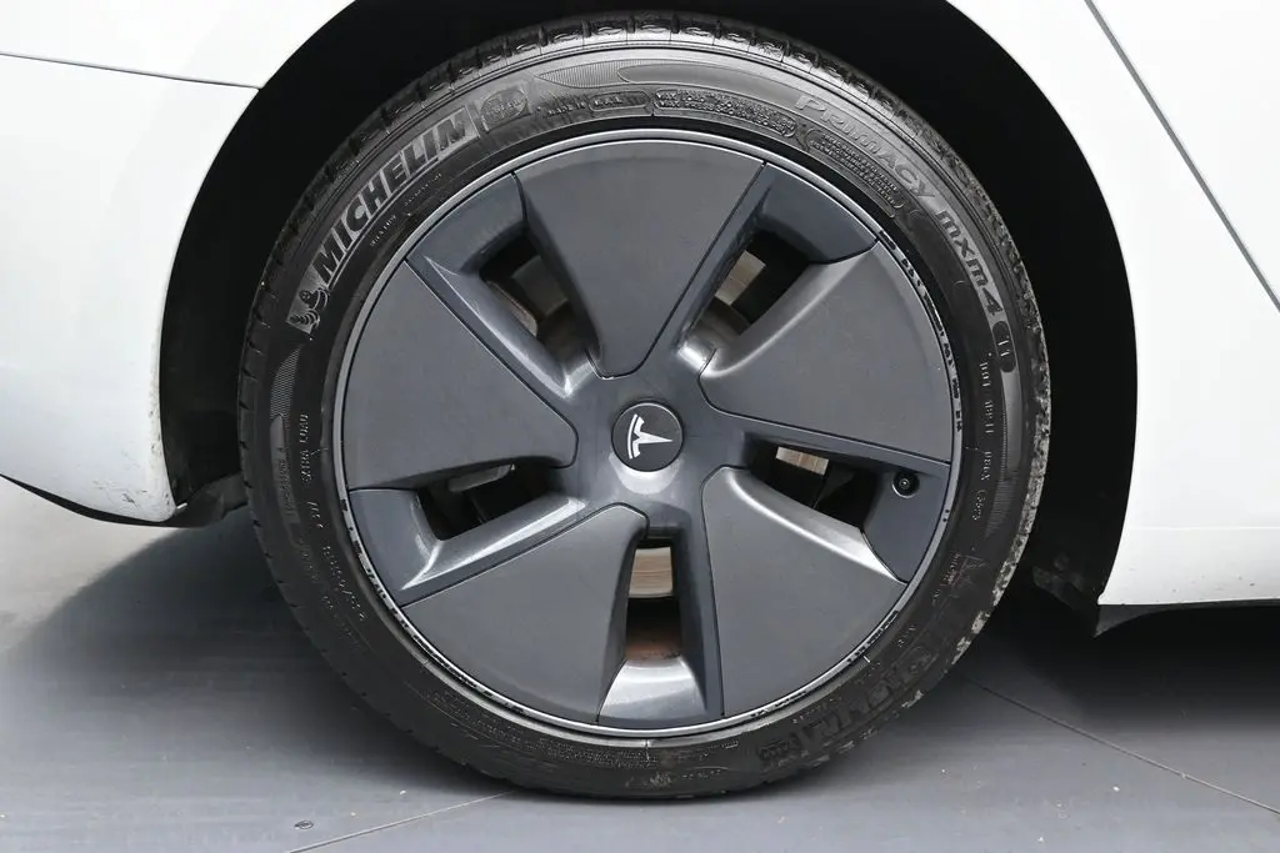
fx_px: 1387
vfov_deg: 34.2
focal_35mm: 39
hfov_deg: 49.5
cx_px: 640
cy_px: 426
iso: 800
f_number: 4.5
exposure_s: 1/125
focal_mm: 26
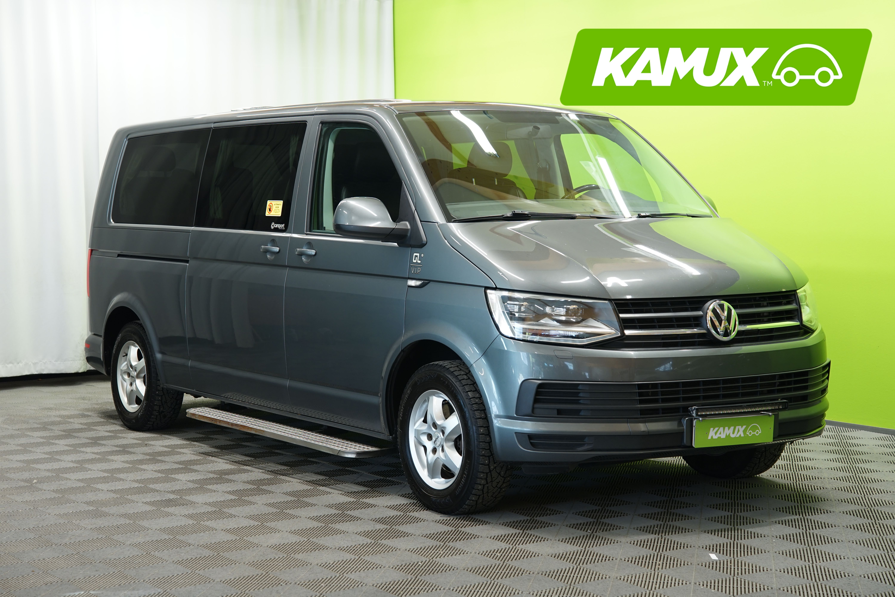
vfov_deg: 20.6
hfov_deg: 30.5
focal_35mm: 66
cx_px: 448
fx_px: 1641
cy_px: 298
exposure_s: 1/10
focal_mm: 66
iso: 400
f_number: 5.6
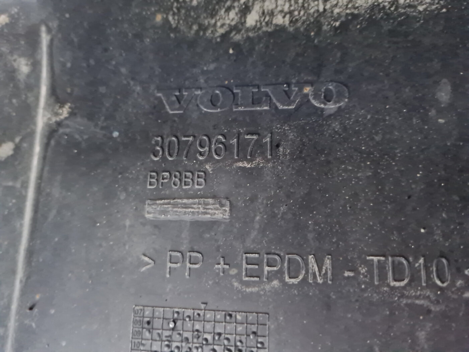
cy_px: 176
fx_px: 352
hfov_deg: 67.3
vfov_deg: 53.1
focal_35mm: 26
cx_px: 234
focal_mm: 5.4
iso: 1600
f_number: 1.8
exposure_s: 1/13
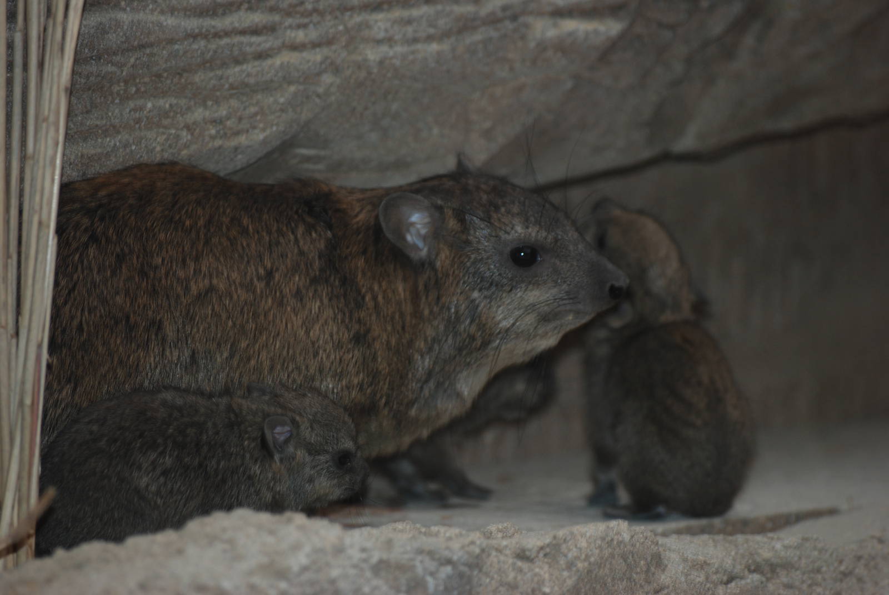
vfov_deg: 4.2
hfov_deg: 6.2
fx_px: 8159
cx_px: 444
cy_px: 298
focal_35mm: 330
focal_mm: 220
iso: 200
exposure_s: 1/60
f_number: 5.3
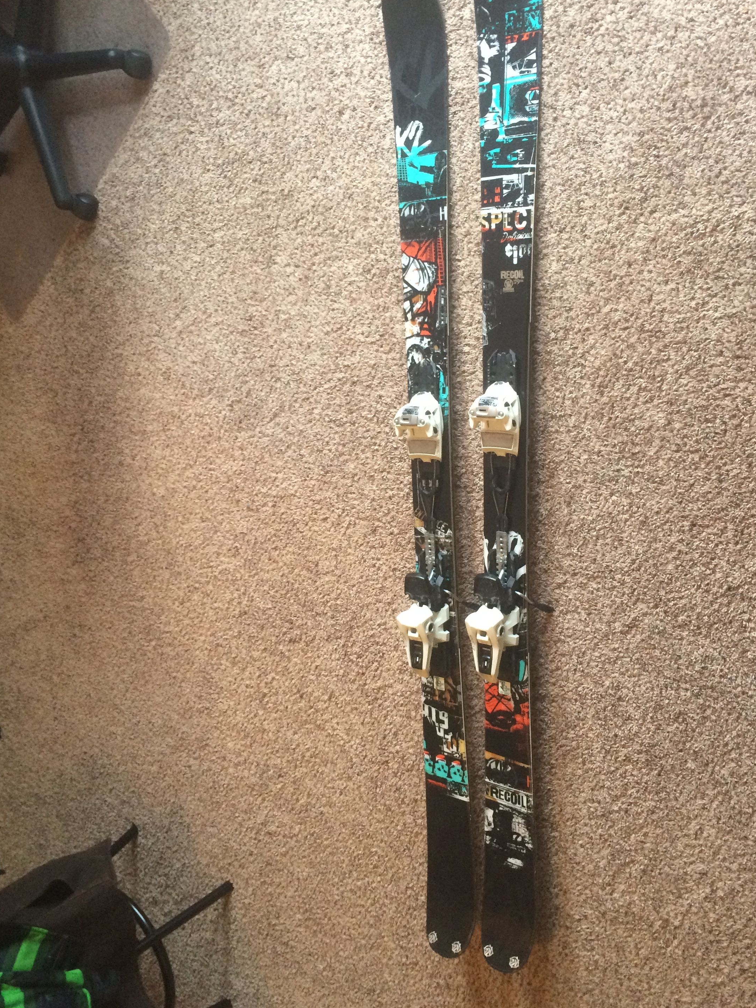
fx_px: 961
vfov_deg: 55.3
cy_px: 474
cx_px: 400
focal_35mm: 33
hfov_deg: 42.9
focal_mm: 4.15
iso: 160
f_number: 2.2
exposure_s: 1/30
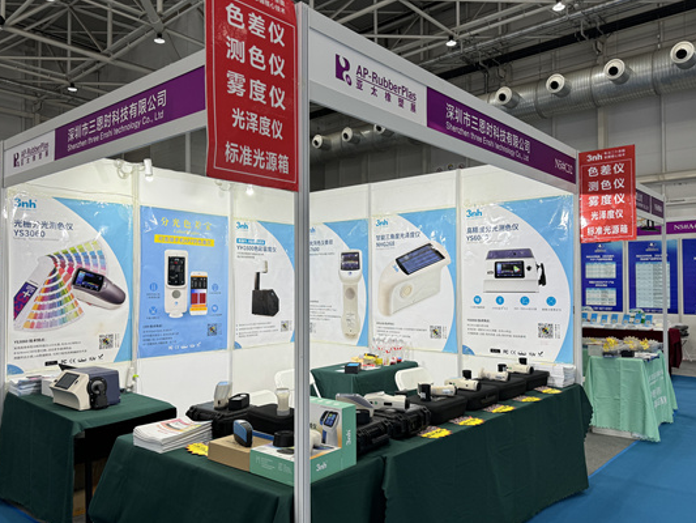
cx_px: 342
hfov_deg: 65.3
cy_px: 268
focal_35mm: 27
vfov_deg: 51.4
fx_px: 543
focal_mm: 6.86
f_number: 1.78
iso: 64
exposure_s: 1/100
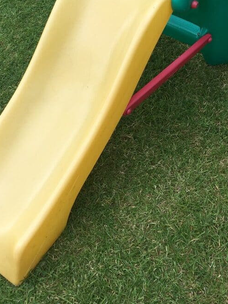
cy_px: 88
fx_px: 387
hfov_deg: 32.8
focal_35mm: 44
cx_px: 105
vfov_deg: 42.0
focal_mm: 4.15
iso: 25
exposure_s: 1/490
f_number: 2.2
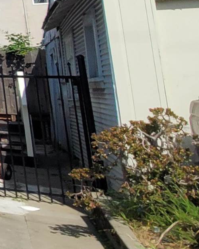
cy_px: -23
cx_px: -400
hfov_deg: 11.5
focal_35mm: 63
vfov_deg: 27.5
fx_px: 464
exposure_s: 1/2016
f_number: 2.2
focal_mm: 2.2
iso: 64
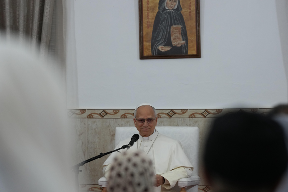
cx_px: 151
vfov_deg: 9.1
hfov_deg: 13.6
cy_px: 91
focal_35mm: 151
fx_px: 1208
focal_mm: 135
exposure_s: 1/400
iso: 2000
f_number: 4
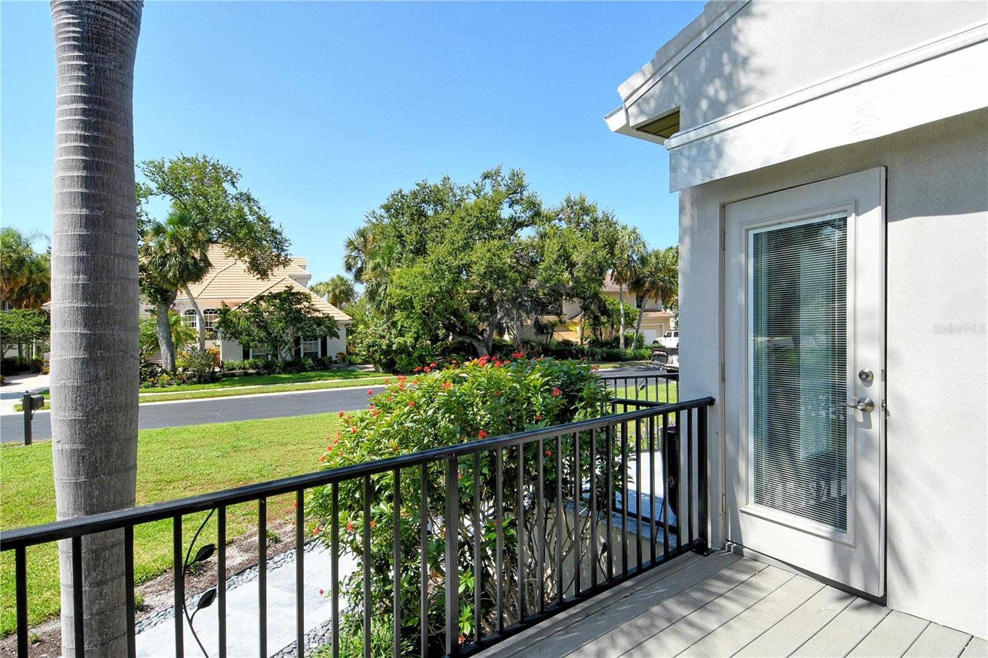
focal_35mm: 18
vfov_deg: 67.4
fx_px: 494
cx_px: 494
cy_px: 329
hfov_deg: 90.0
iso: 640
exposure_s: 1/250
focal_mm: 12
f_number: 18
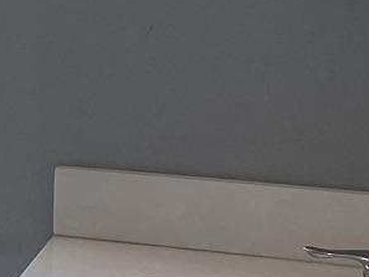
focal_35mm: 179
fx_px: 1909
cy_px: -6
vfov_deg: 8.3
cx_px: -829
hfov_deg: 8.6
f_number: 1.8
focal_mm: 4.25
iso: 32
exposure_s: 1/120
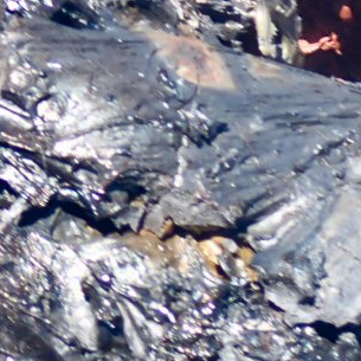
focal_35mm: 272
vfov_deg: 6.4
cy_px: -36
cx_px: 386
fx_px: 3209
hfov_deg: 6.4
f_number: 4.7
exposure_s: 1/125
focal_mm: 16.79
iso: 125
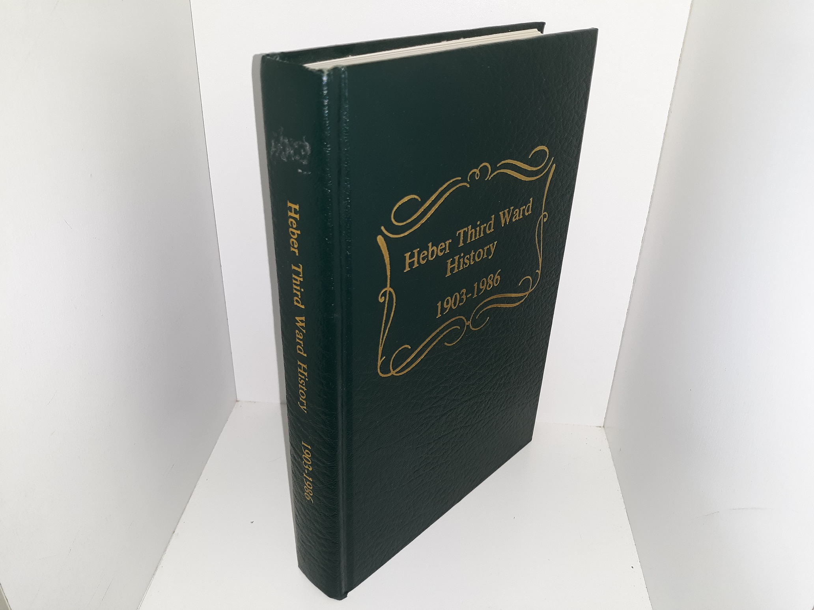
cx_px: 407
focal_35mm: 28
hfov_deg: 63.4
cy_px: 305
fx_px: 658
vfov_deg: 49.7
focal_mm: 3.7
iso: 64
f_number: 1.7
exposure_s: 1/120
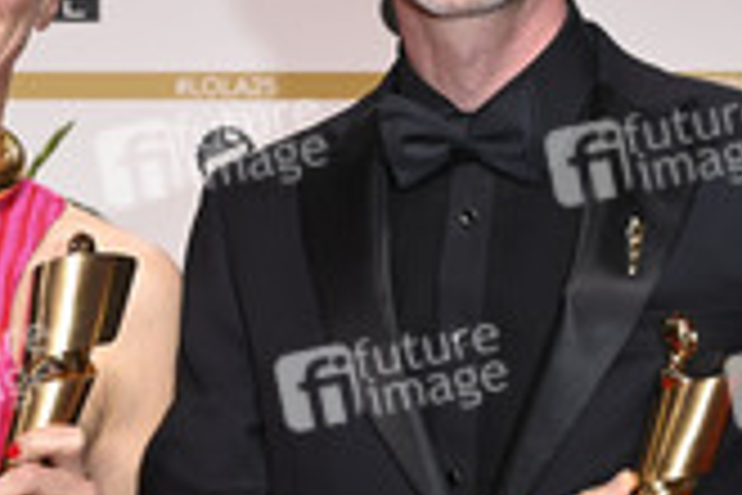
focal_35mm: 120
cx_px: 272
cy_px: 266
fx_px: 2473
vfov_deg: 11.4
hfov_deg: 17.0
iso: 1000
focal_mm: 44
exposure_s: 1/125
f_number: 6.3
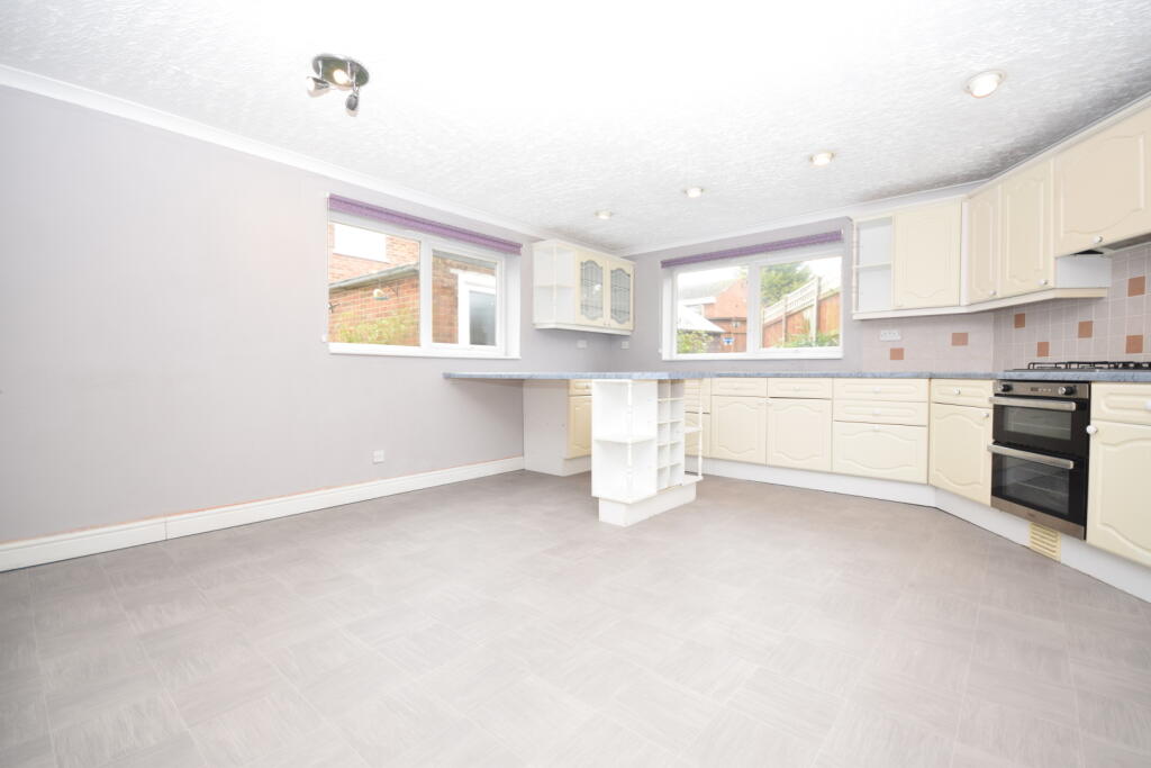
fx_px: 480
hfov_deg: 100.4
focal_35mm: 15
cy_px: 384
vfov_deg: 77.3
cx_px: 576
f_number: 5.6
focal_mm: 10
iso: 720
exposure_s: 1/125
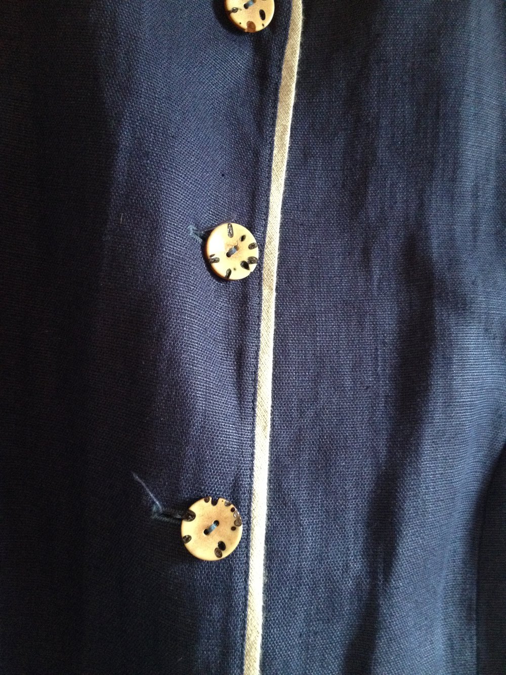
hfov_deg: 40.7
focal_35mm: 35
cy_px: 338
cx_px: 253
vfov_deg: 52.6
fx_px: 682
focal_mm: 4.28
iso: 320
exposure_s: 1/15
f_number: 2.4
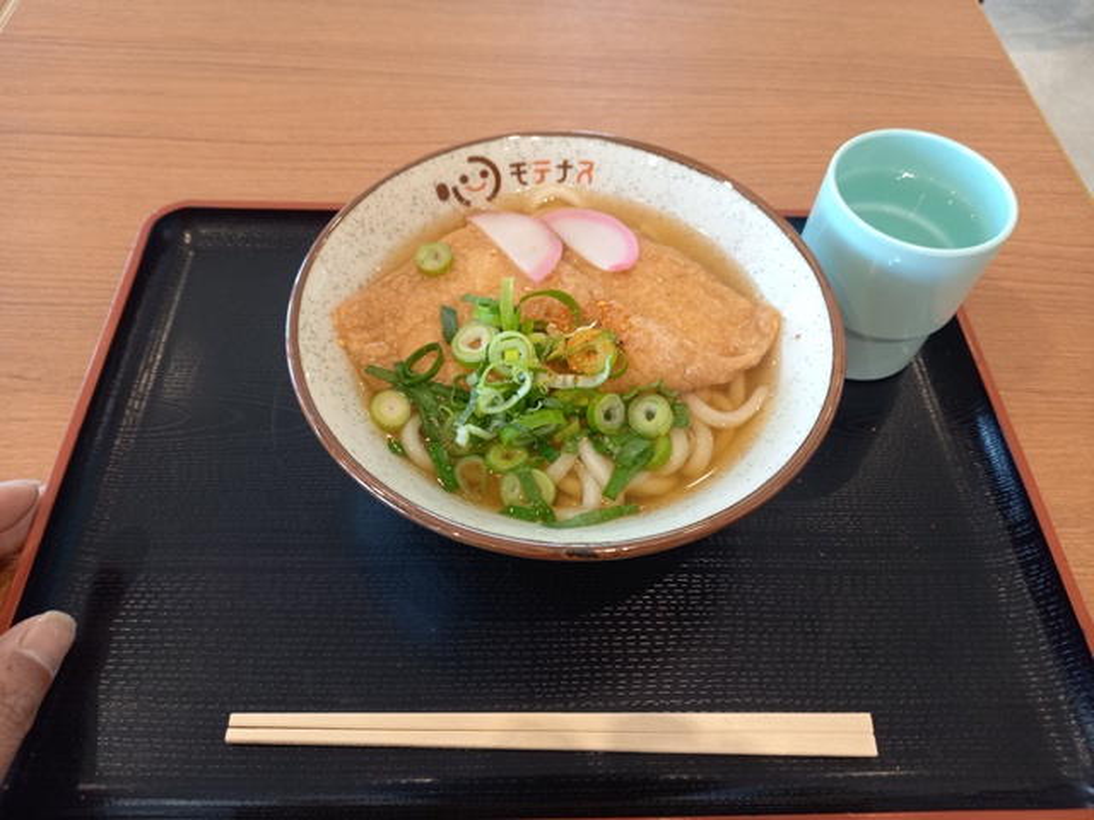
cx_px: 547
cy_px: 410
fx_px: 790
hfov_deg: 69.4
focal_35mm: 25
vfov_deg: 54.9
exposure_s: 1/60
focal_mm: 4.65
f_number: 1.8
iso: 200
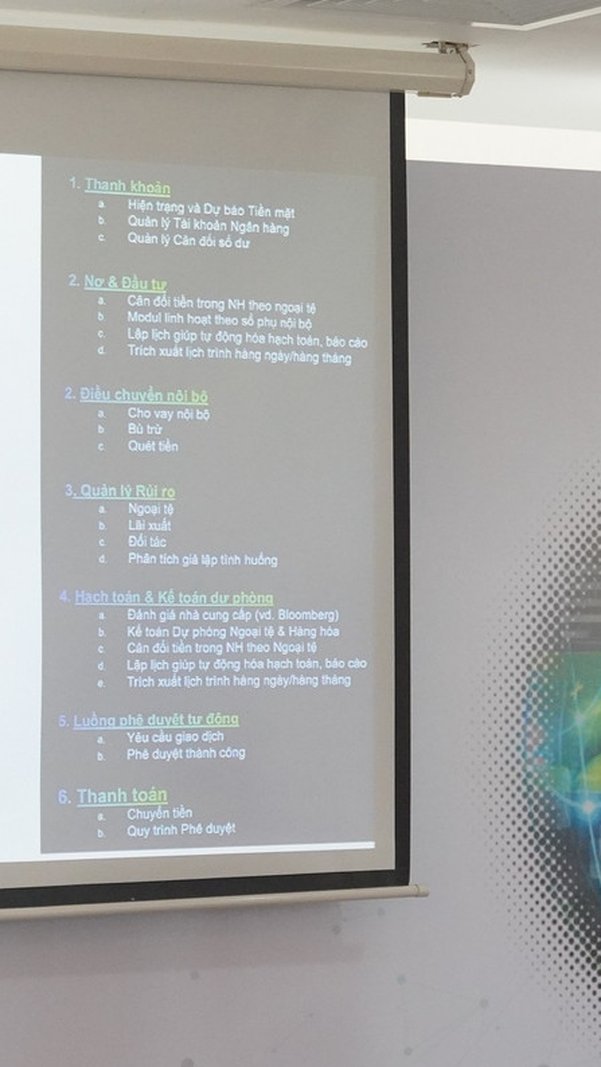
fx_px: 3228
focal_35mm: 114
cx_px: 151
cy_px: 642
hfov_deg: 10.6
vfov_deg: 18.8
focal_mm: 30
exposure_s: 1/160
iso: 2500
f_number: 5
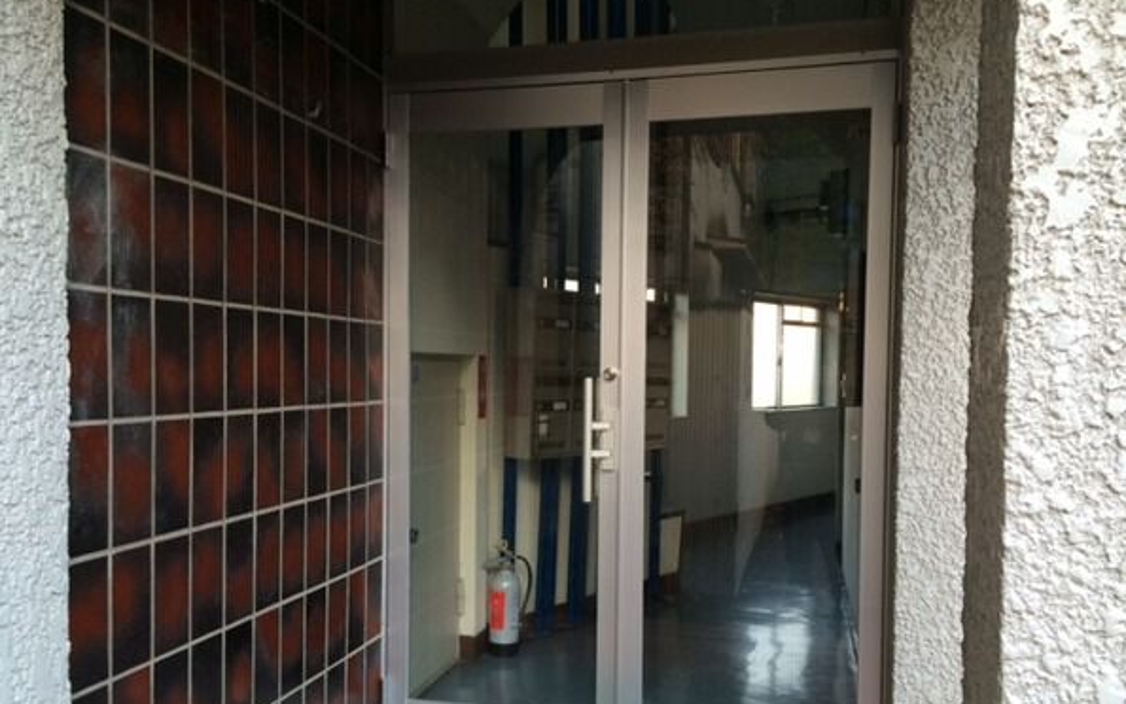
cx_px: 566
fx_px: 951
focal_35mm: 31
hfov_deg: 61.2
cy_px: 413
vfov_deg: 40.5
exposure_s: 1/40
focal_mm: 4.15
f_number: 2.2
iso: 40
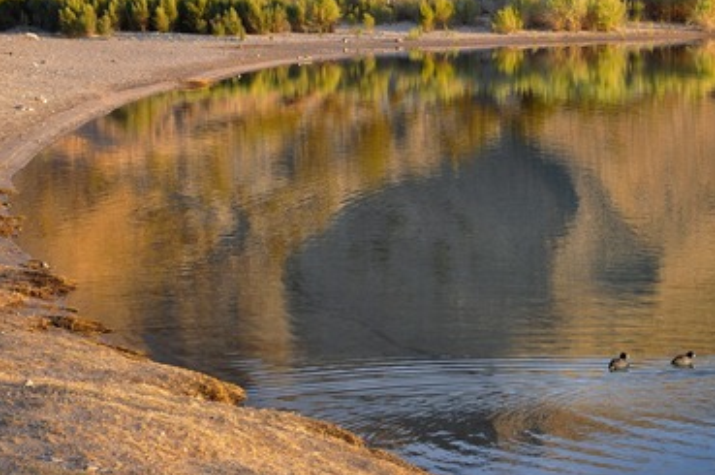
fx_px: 2499
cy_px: 188
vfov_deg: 10.8
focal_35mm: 126
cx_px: 405
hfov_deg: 16.3
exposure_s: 1/250
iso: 400
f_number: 8
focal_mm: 62
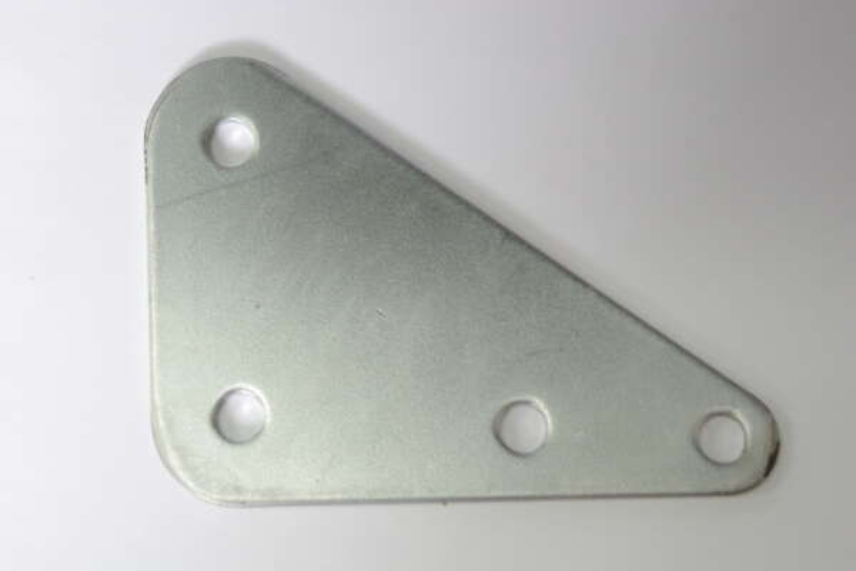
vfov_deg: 13.4
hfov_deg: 20.0
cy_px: 286
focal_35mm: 102
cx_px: 428
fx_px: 2425
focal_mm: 68
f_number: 8
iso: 800
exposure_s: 1/20
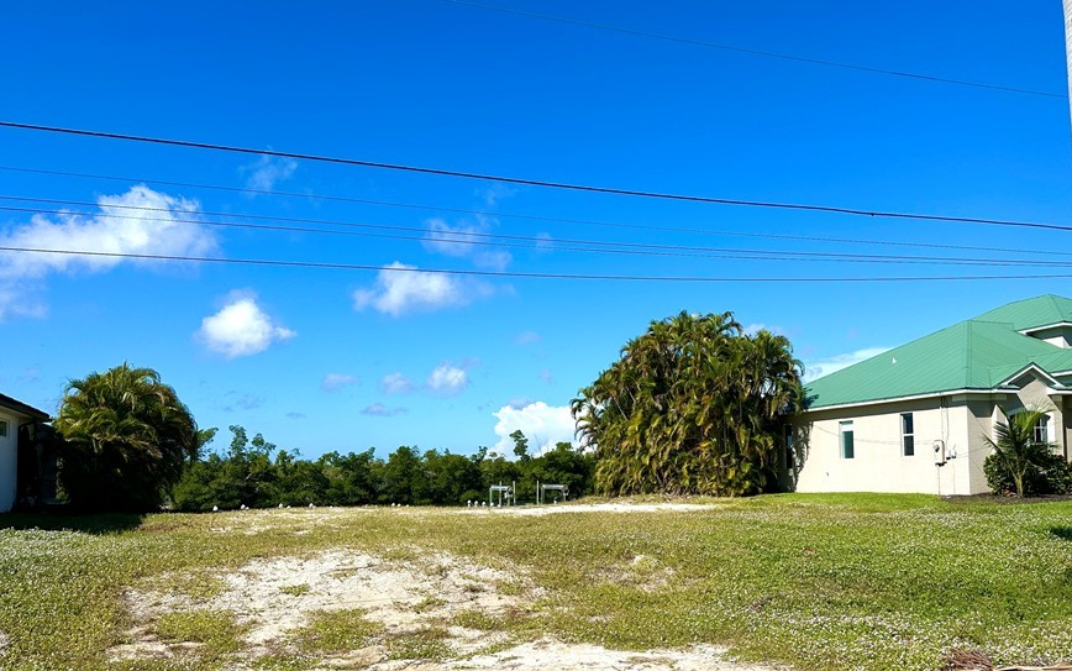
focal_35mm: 30
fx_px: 877
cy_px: 424
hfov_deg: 62.6
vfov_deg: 41.5
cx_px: 614
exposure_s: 1/7042
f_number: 1.78
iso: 80
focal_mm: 6.86
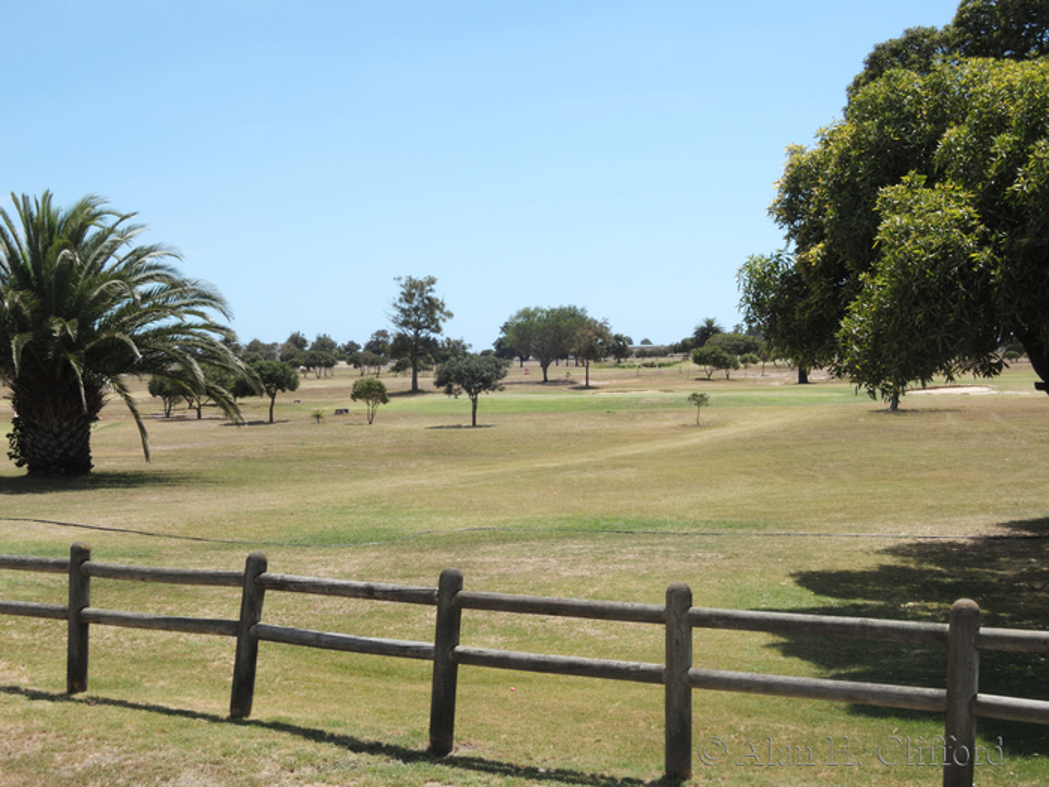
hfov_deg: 38.2
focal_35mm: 50
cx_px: 524
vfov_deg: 29.1
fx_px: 1515
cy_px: 394
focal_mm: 10.7
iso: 100
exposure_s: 1/200
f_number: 8
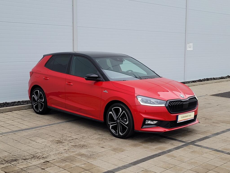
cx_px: 115
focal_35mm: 26
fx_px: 173
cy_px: 86
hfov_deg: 67.3
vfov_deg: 53.1
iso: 40
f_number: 1.8
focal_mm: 5.4
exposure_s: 1/157
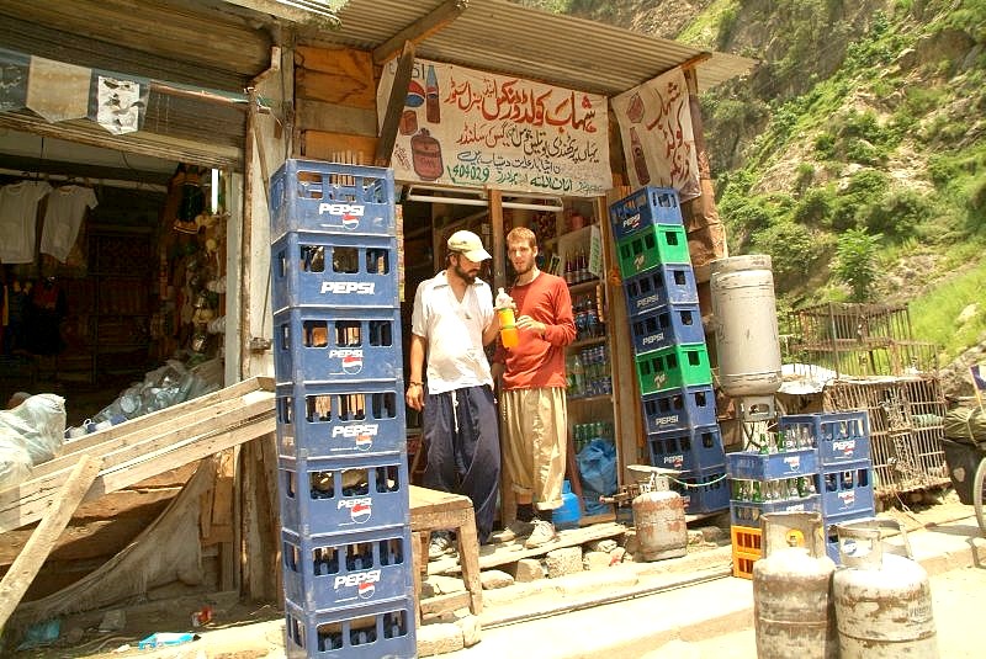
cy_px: 330
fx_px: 740
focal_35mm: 27
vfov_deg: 48.0
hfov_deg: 67.3
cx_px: 493
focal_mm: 18
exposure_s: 1/250
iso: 400
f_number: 8
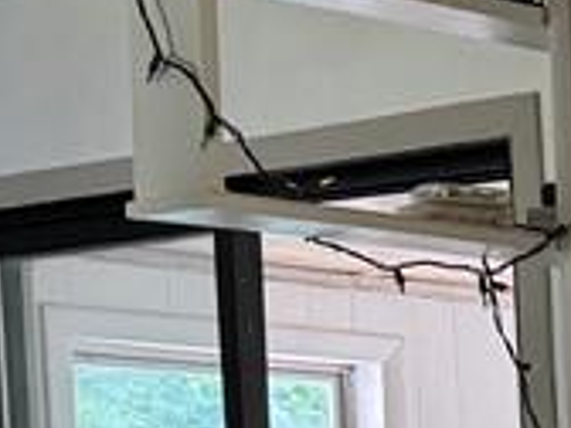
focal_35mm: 146
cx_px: 1220
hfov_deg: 11.8
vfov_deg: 9.5
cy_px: 876
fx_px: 2408
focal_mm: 6.76
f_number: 1.78
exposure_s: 1/60
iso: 125
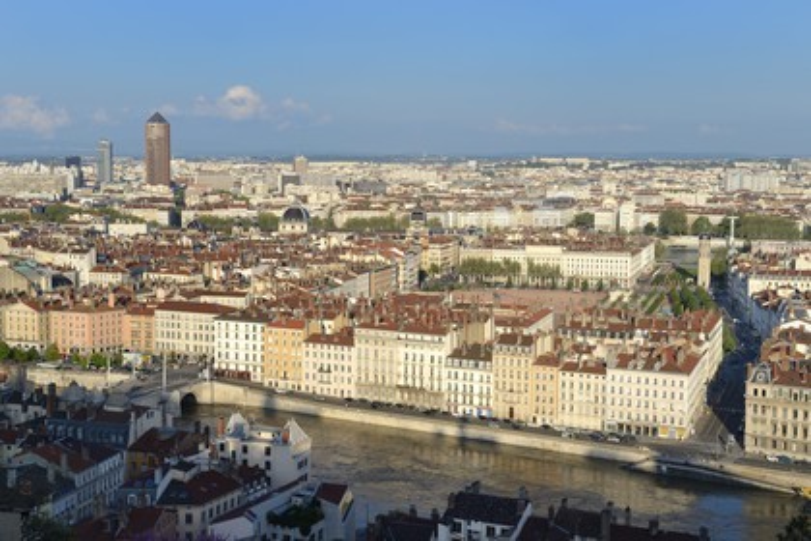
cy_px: 270
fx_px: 1239
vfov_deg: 24.6
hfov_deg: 36.2
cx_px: 406
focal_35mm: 55
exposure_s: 1/250
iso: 200
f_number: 10
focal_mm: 55
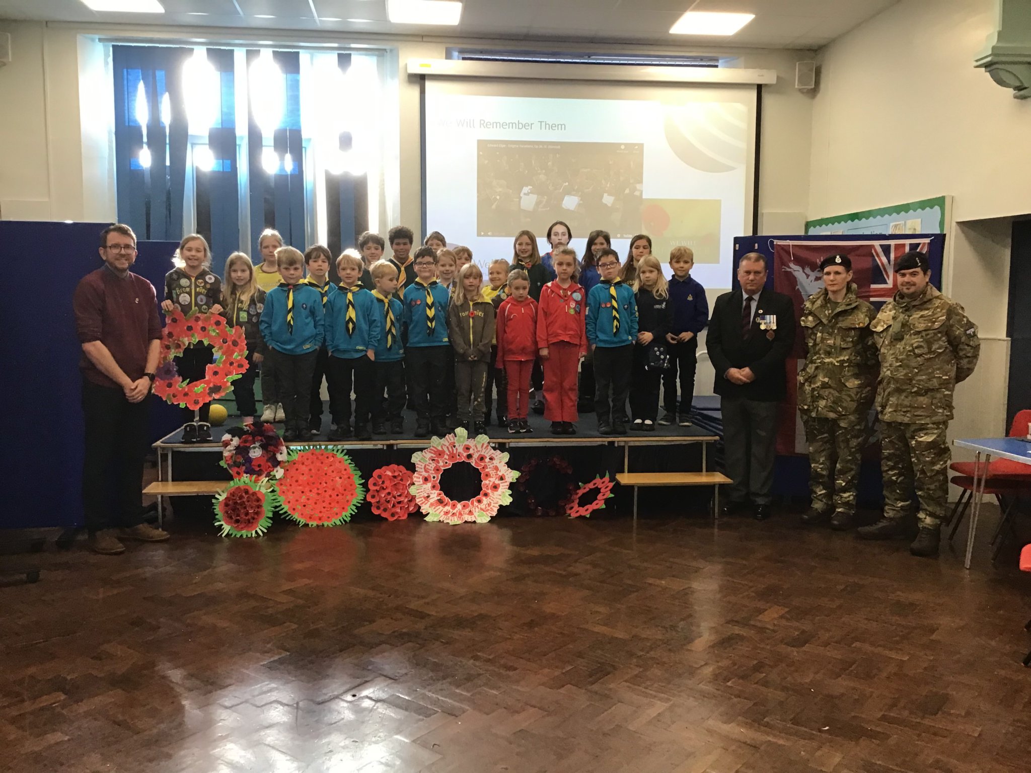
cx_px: 516
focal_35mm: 31
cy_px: 386
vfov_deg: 45.4
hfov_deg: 58.4
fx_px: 923
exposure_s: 1/33
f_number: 2.4
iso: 64
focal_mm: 3.3
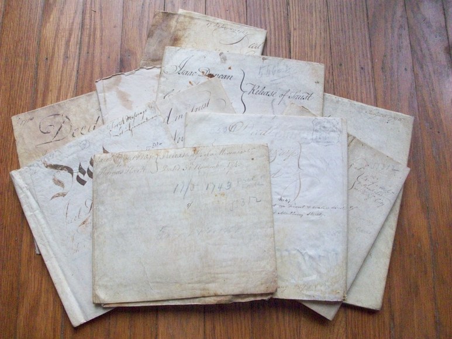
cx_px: 226
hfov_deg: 54.0
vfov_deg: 41.8
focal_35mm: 34
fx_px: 444
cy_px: 170
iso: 397
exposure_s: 1/128
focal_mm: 5.7
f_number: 2.8
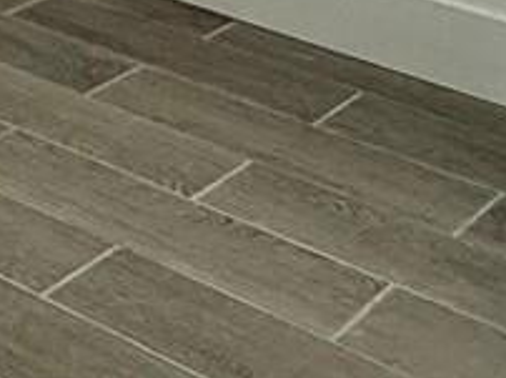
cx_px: -529
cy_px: -498
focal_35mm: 111
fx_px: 1621
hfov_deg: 14.5
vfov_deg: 11.3
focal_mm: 2.22
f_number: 2.2
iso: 200
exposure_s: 1/120
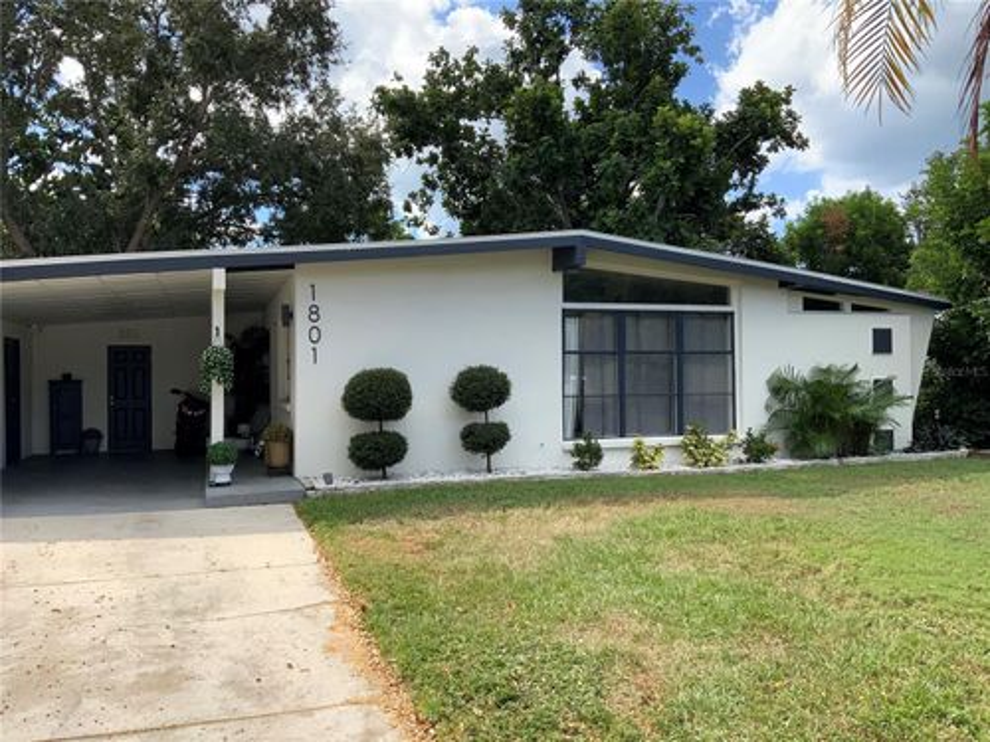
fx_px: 829
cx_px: 495
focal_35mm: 29
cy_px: 371
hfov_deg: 61.7
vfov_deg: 48.2
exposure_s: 1/842
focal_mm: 3
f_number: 1.8
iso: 16
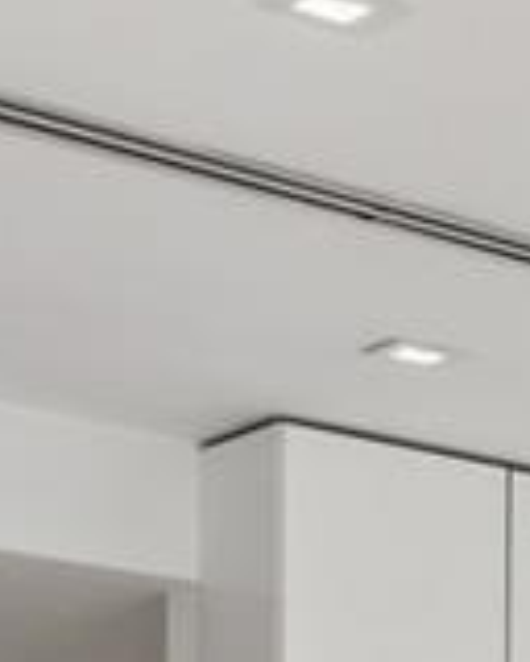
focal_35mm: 150
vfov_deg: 11.8
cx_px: 1549
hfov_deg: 8.7
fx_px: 2941
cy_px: 1196
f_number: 8
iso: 400
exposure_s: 1/50
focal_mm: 16
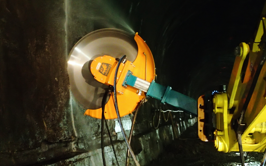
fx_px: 413
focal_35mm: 57
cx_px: 134
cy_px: 76
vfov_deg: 22.7
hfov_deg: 35.7
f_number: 3.4
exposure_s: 1/10
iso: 1600
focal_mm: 9.61
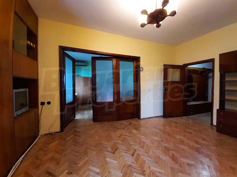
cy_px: 88
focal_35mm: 13
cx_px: 118
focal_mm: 1.42
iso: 160
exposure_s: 1/33
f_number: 2.2
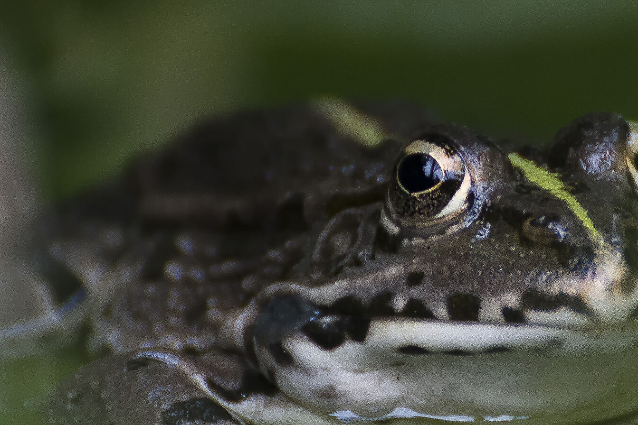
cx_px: 436
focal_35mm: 1072
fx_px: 19001
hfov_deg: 1.9
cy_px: 263
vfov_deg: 1.3
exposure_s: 1/320
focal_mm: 300
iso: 500
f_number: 5.6
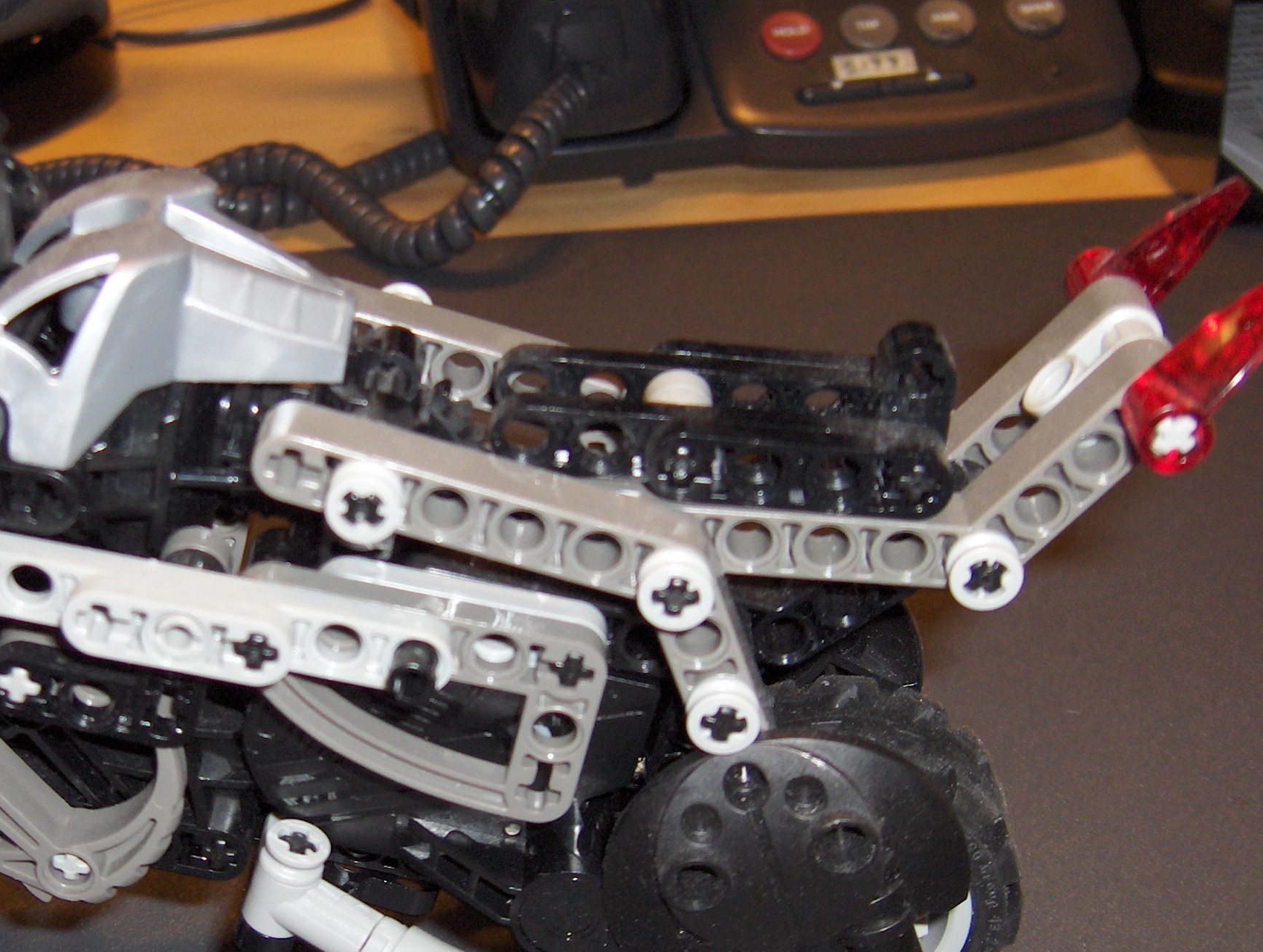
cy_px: 614
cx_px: 349
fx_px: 2120
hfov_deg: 32.7
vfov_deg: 25.2
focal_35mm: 58
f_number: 2.8
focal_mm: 8
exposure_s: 1/60
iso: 100
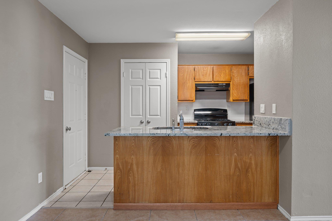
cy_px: 110
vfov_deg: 57.1
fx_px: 203
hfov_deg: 78.6
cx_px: 166
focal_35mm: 22
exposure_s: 1/1.67
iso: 100
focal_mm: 22
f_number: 8
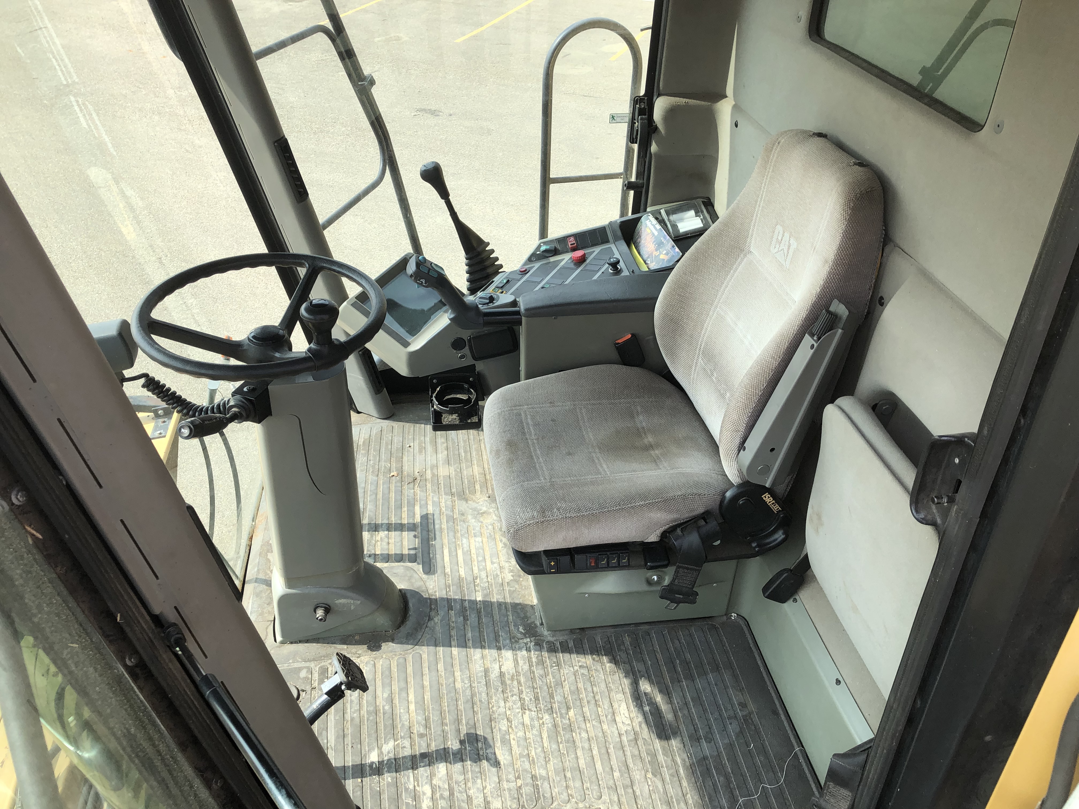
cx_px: 540
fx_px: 873
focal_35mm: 28
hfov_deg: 63.4
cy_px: 404
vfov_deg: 49.7
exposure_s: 1/585
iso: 20
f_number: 1.8
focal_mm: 3.99
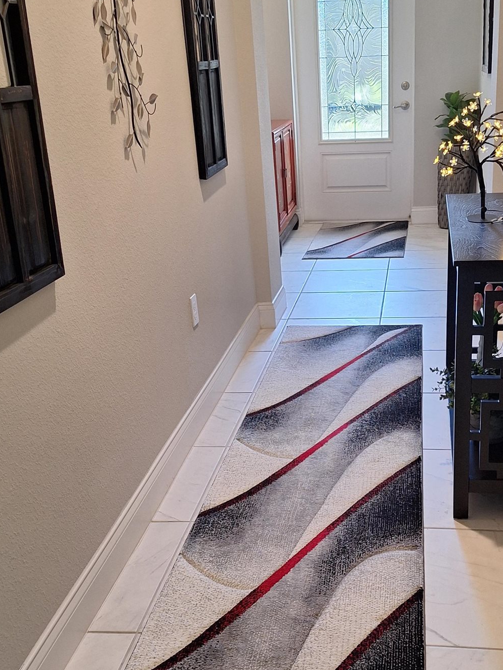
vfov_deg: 46.7
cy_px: 373
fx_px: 775
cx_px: 310
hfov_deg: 35.8
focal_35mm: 40
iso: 100
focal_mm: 5.54
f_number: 1.8
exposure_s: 1/40
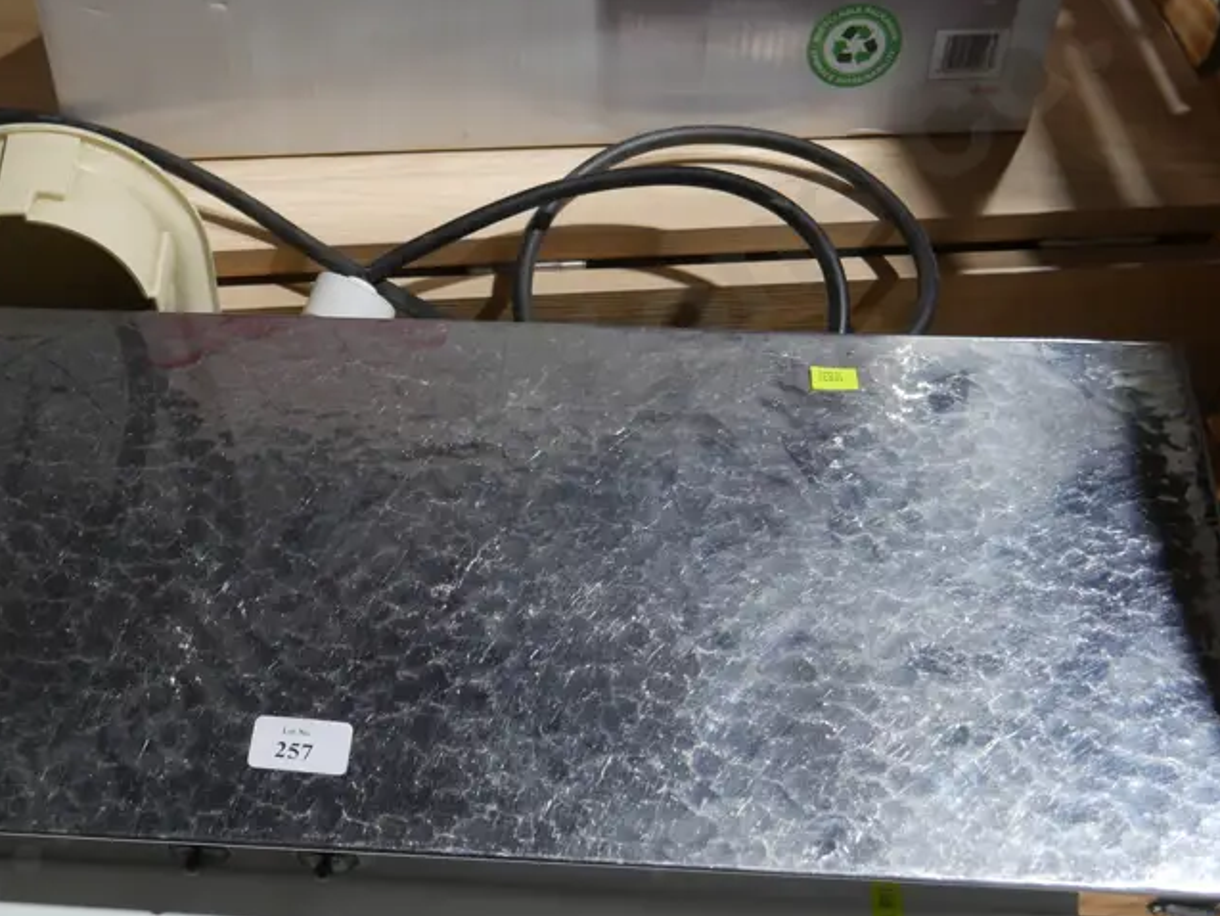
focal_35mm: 45
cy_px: 497
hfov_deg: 41.8
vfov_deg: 32.2
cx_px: 456
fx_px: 1586
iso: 200
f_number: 3.5
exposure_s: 1/60
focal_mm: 14
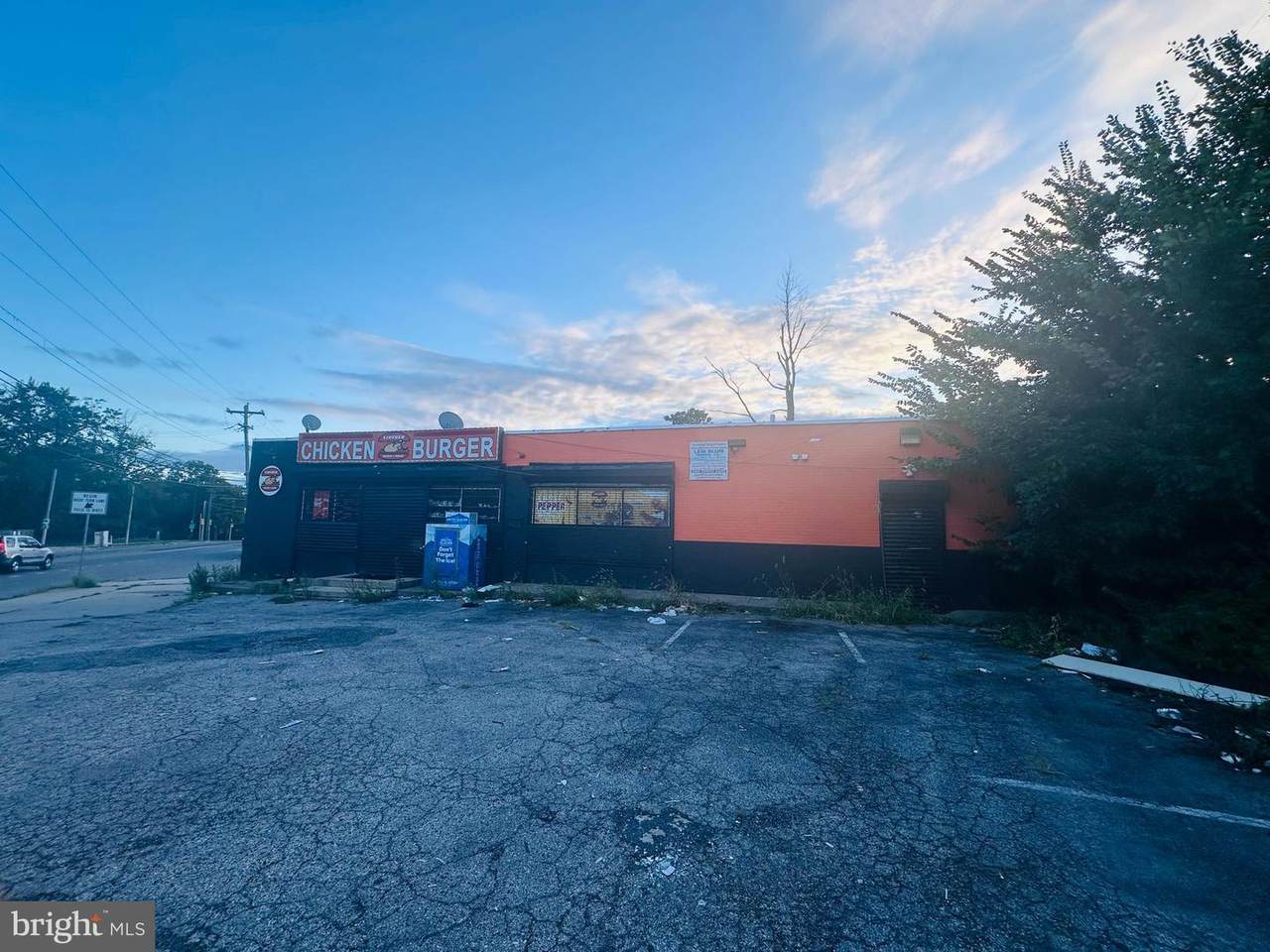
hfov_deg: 102.1
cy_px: 476
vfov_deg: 85.7
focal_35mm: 14
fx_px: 514
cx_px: 635
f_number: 2.2
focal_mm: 2.22
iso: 40
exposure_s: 1/523
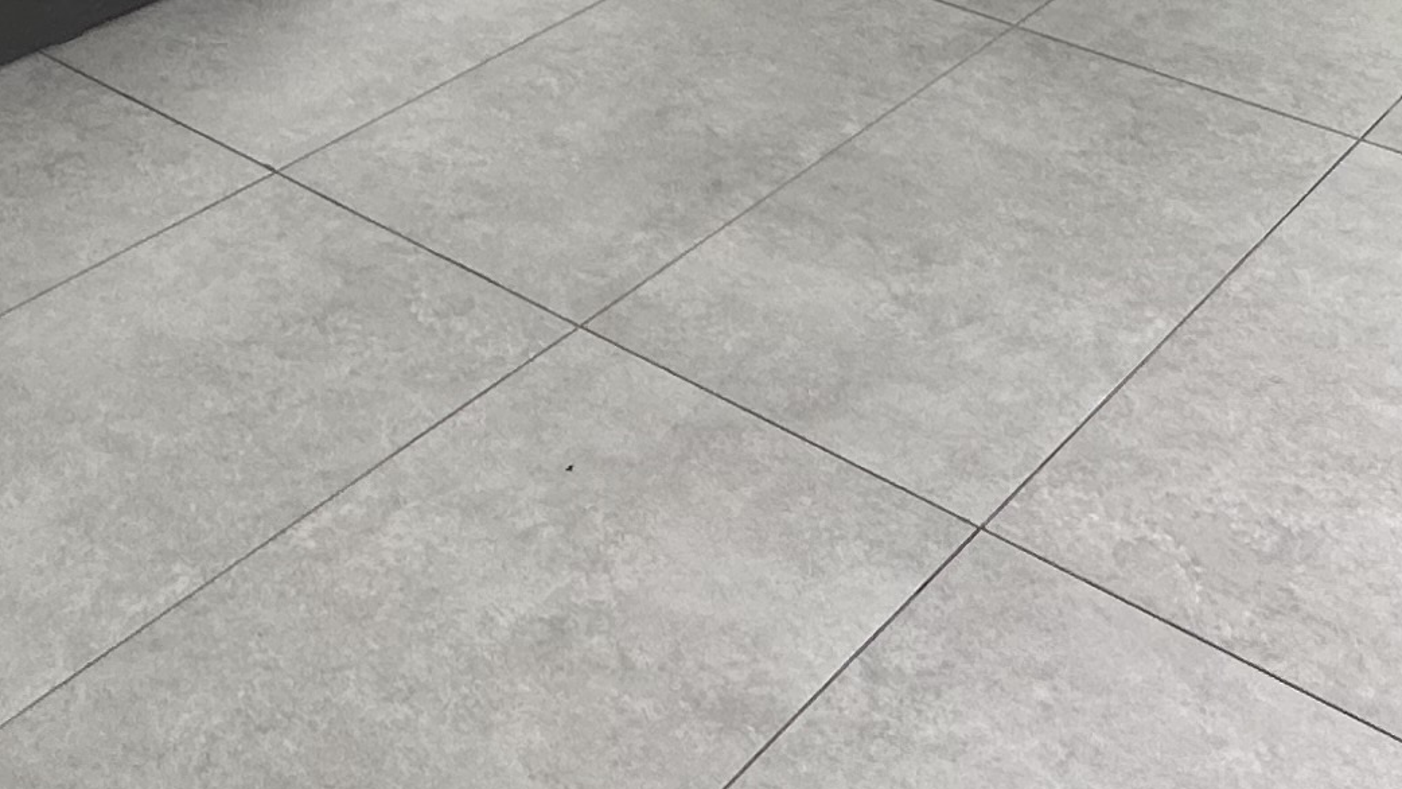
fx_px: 2193
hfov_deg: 35.2
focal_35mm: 59
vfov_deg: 16.1
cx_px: 486
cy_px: -765
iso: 64
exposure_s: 1/99
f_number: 2.2
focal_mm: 2.22
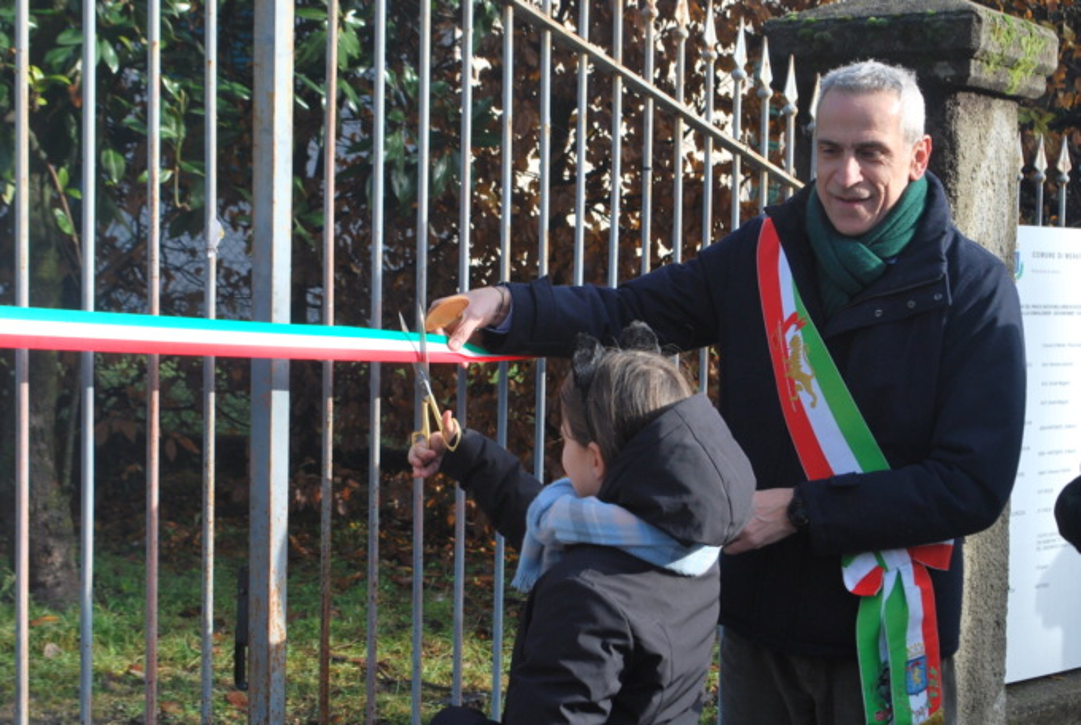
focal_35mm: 68
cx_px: 540
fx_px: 2030
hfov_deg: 29.8
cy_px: 362
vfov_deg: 20.2
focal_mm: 45
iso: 200
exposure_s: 1/125
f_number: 9
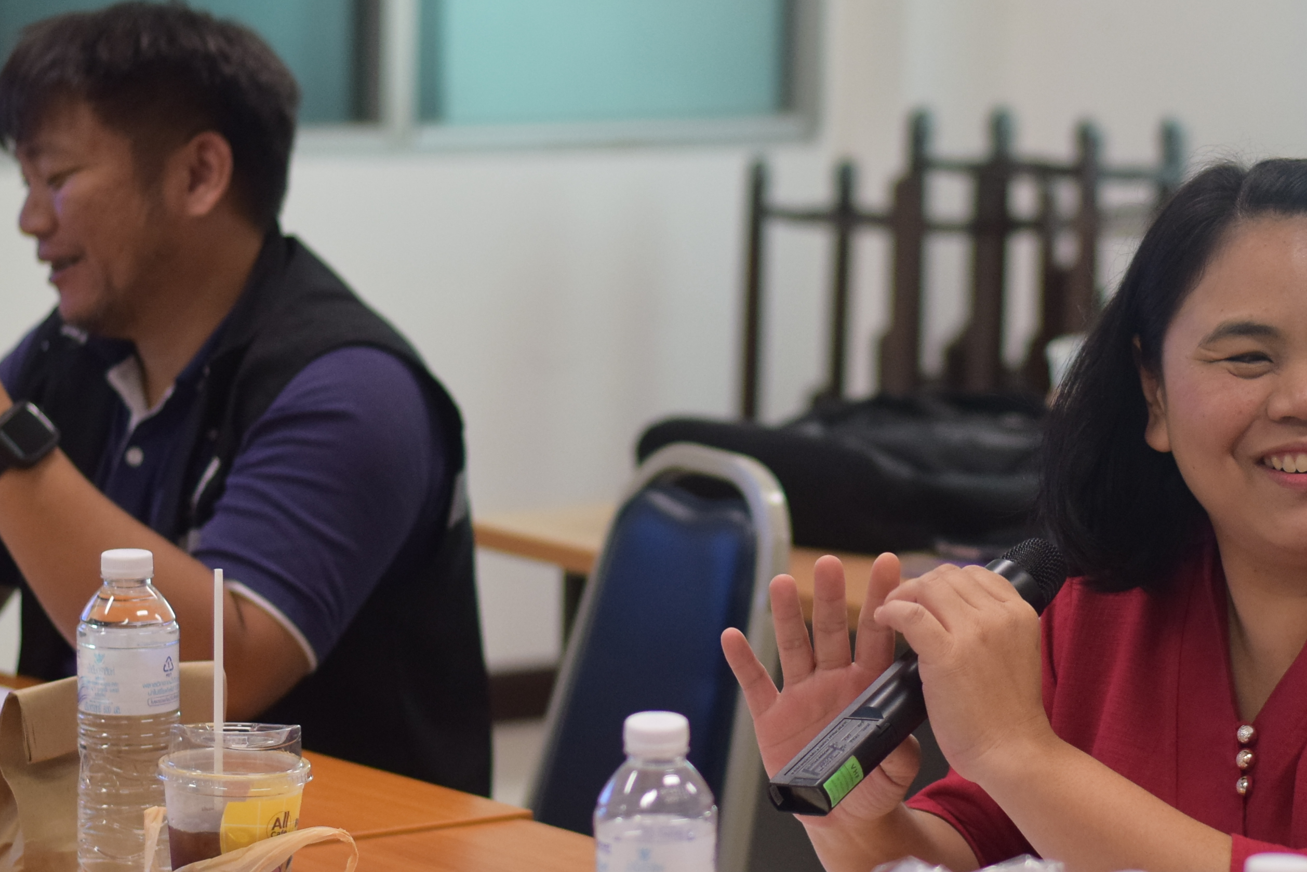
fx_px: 4866
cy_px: 466
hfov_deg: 15.2
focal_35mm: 134
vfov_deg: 10.2
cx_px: 1024
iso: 800
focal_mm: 50
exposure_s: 1/640
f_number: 2.5
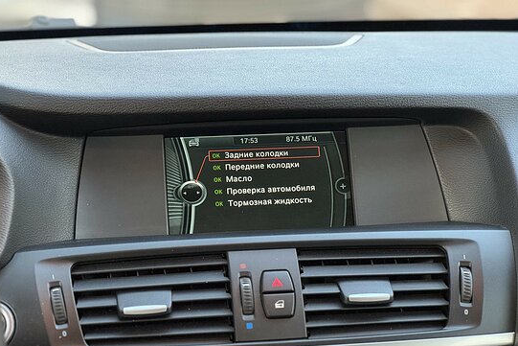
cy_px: 181
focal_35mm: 81
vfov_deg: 16.9
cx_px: 257
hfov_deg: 25.1
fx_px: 1166
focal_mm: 9
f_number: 2.8
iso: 500
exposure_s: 1/47
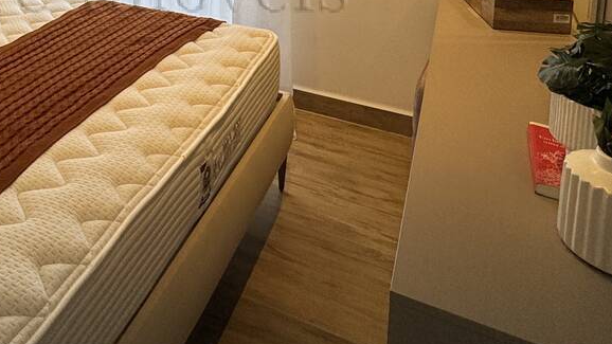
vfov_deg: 26.0
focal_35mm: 38
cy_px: -120
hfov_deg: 49.6
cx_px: 120
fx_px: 617
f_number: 2.2
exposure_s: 1/176
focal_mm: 2.22
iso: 40
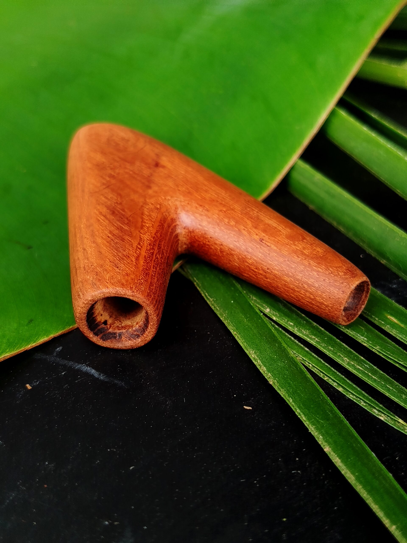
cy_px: 272
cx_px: 204
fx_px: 752
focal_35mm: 48
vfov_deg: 39.7
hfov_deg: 30.3
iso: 50
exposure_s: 1/120
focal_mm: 5.31
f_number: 1.7
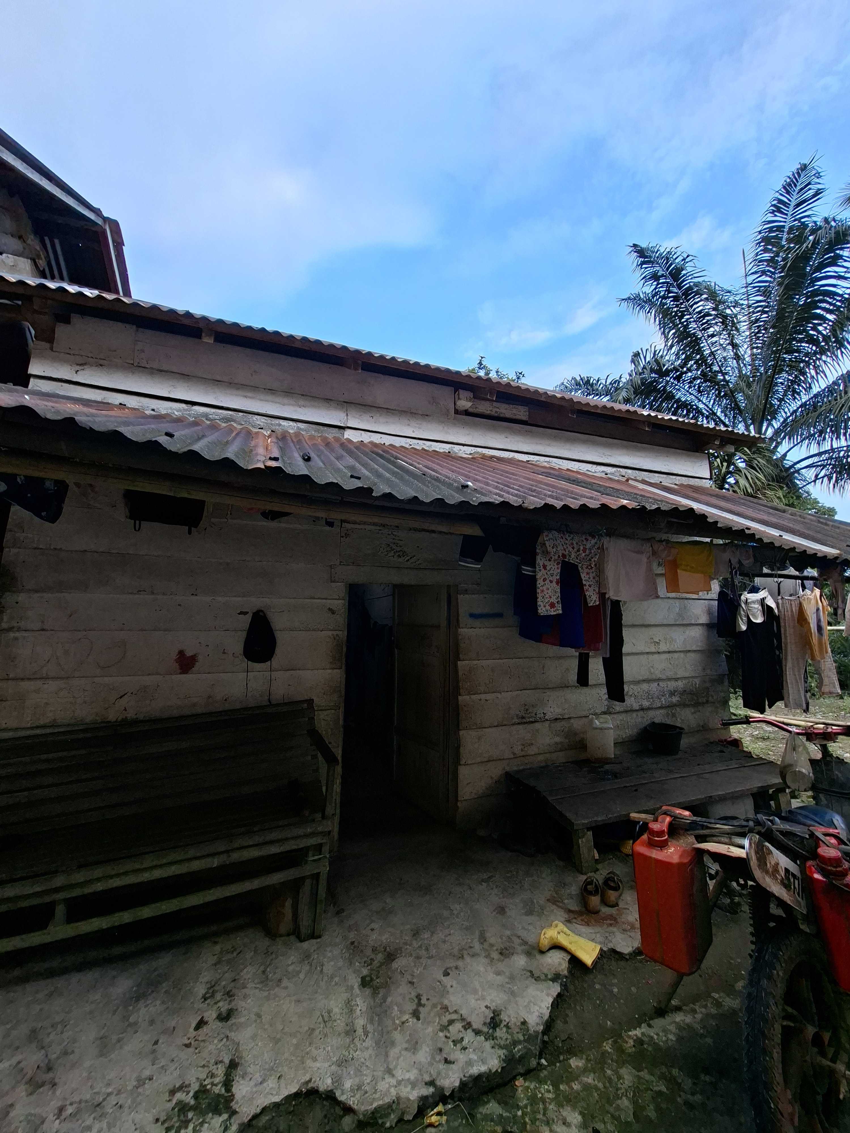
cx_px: 425
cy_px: 566
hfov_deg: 89.9
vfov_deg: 106.2
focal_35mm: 13
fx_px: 426
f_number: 2.2
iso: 40
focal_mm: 1.74
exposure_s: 1/110
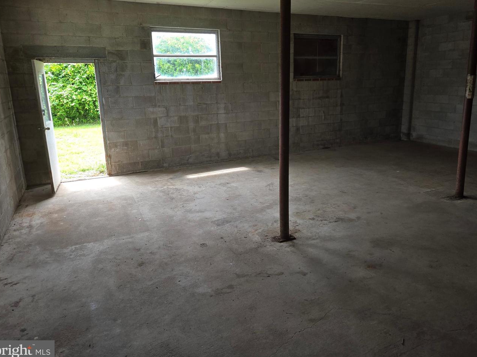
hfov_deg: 67.2
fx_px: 358
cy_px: 160
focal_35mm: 26
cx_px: 258
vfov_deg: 52.9
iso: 25
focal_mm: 5.4
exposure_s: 1/125
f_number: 1.8
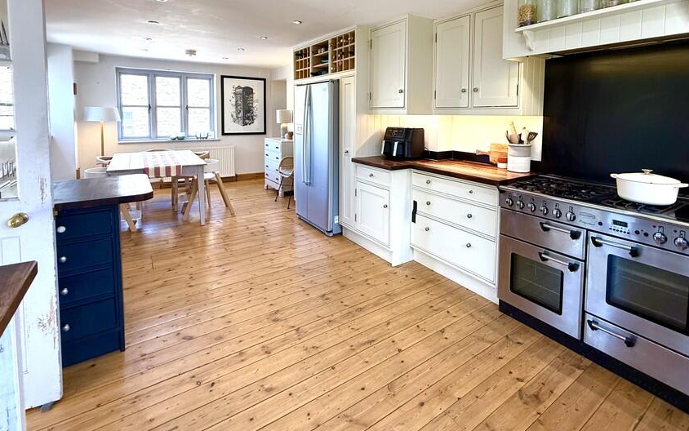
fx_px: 338
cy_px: 137
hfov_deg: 90.9
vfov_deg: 63.1
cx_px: 374
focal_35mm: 18
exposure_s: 1/100
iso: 125
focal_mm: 2.22
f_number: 2.2
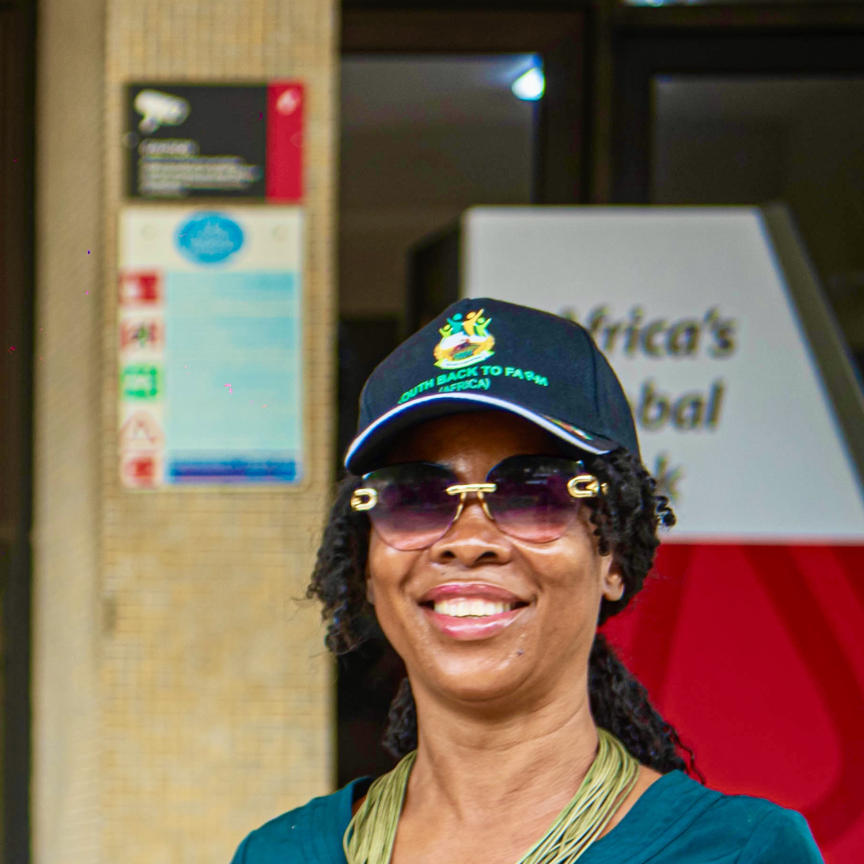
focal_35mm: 157
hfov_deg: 10.7
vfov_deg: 11.1
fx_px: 4433
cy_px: 812
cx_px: -442
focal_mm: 56
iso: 250
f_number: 2.8
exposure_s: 1/100
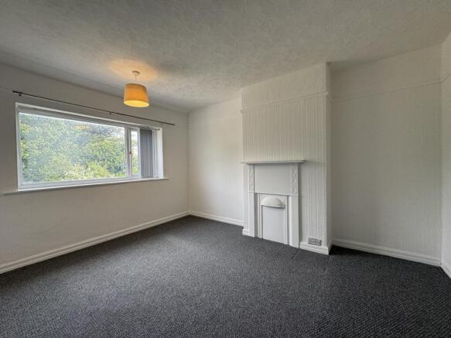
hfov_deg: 102.1
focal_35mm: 14
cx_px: 226
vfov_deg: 85.7
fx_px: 182
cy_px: 169
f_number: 2.2
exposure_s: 1/100
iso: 64
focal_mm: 2.22
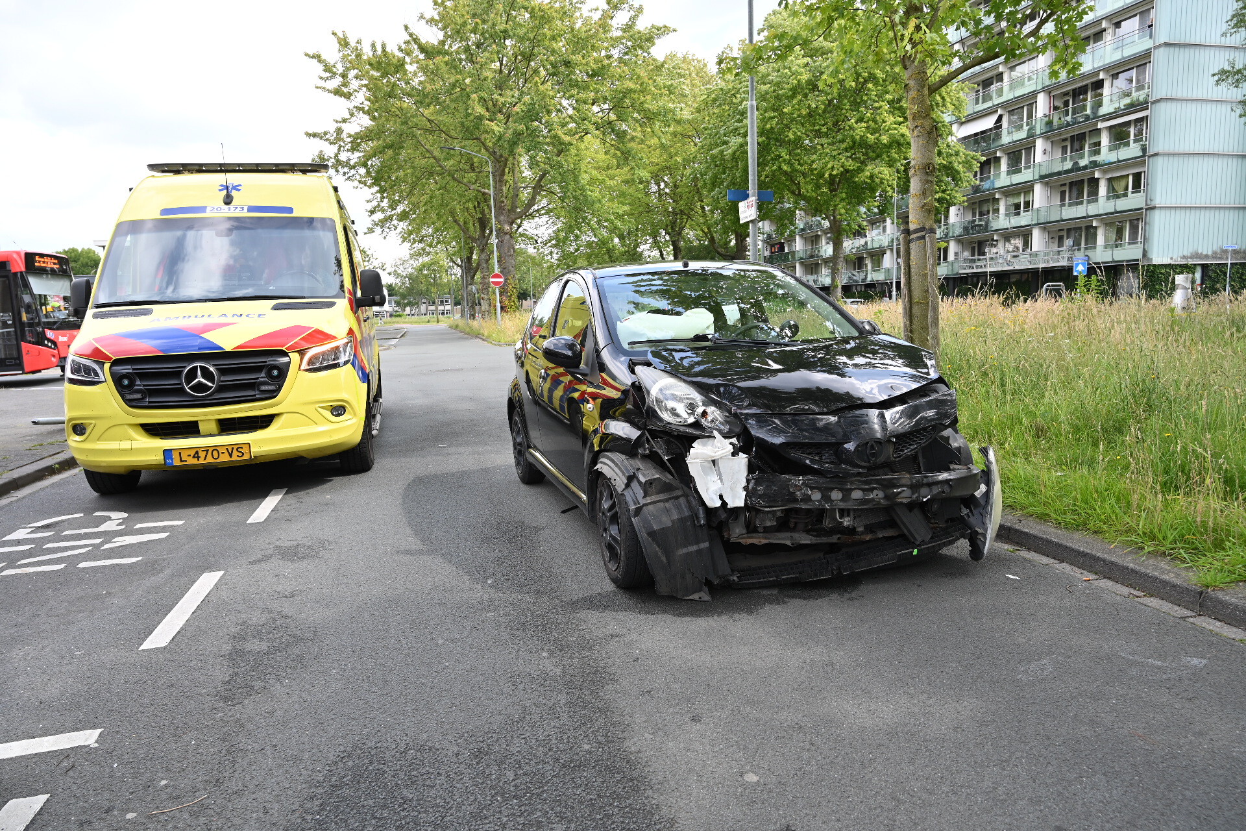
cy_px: 416
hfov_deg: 73.7
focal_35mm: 24
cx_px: 623
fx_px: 831
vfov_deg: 53.1
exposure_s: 1/250
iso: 200
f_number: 5
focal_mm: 24
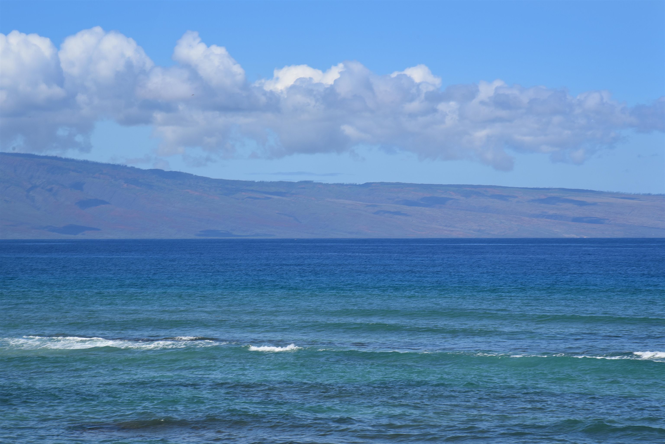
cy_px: 222
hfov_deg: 17.1
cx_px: 332
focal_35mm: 120
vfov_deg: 11.4
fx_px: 2217
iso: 100
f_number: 14
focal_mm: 120
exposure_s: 1/200
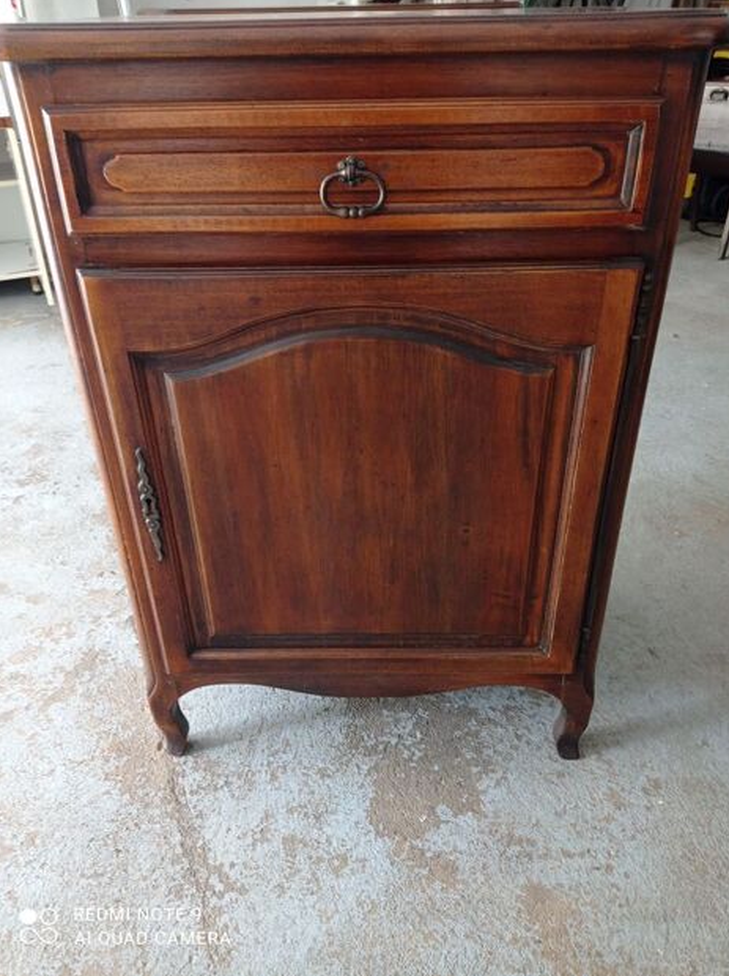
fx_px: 817
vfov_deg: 61.7
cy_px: 472
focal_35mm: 29
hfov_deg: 48.1
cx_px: 365
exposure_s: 1/33.3
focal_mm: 4.74
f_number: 1.79
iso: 382
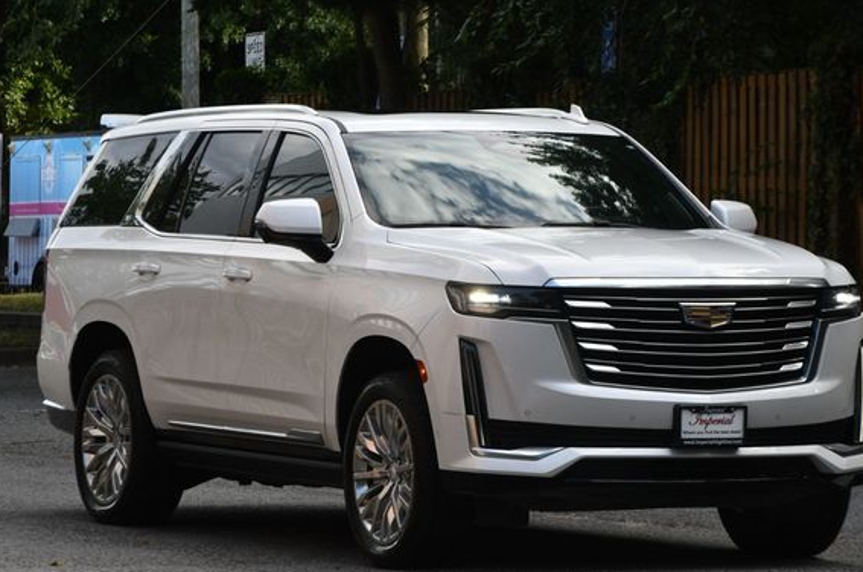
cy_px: 269
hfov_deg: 10.2
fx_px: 4858
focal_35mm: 203
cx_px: 454
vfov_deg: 6.7
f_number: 8
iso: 200
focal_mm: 120
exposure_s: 1/250
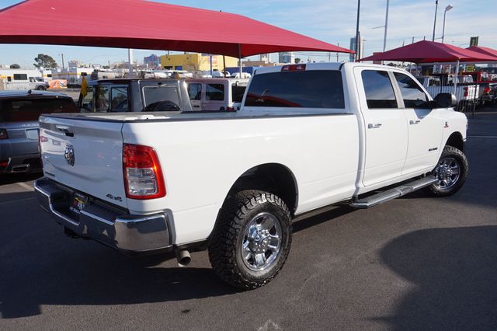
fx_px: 414
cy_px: 166
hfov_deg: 62.0
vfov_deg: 43.6
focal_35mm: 30
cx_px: 248
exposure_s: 1/160
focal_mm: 20
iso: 100
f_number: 10
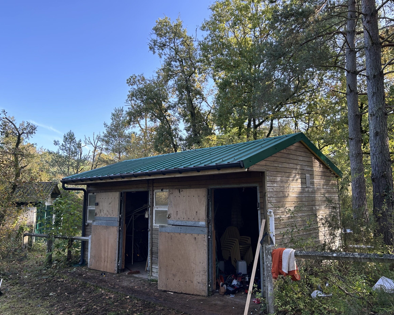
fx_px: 327
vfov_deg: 51.5
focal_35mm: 28
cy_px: 160
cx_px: 200
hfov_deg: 62.2
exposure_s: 1/458
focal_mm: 5.7
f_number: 1.5
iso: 50
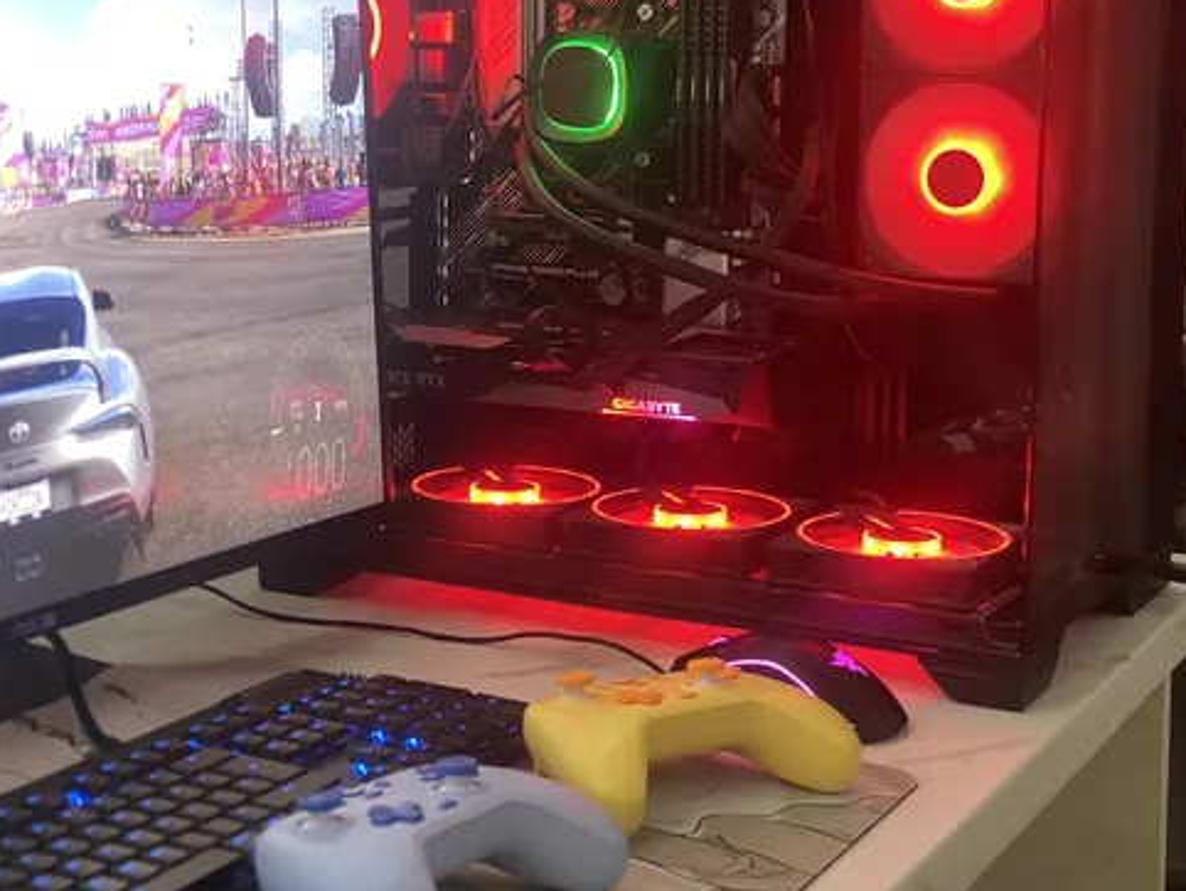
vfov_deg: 21.3
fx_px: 2365
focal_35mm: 69
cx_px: 465
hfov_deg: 28.1
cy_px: 305
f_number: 2
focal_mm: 6
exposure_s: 1/25
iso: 800
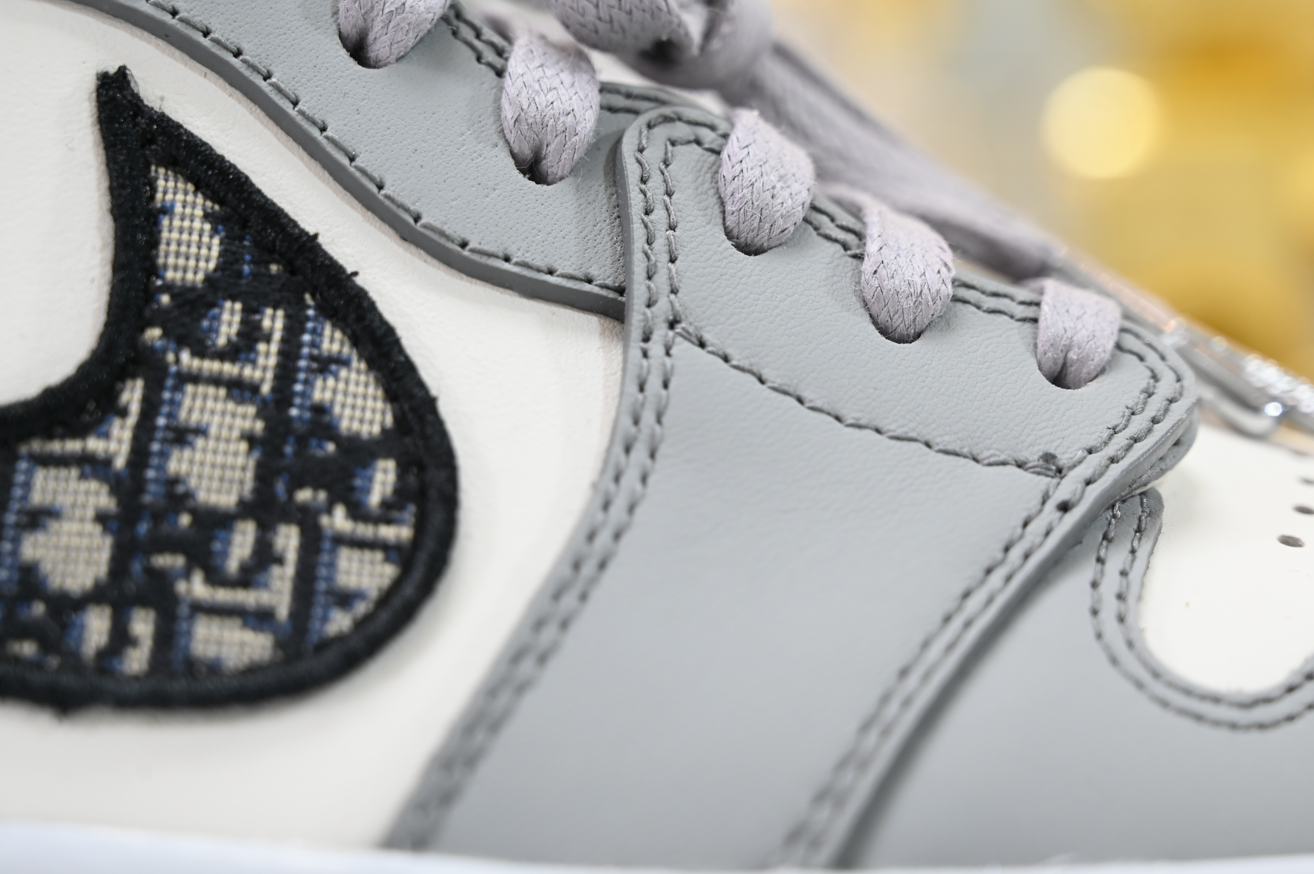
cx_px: 726
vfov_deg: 17.5
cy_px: 448
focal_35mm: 78
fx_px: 2845
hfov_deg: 26.0
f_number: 6.3
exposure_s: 1/60
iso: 640
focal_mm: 70
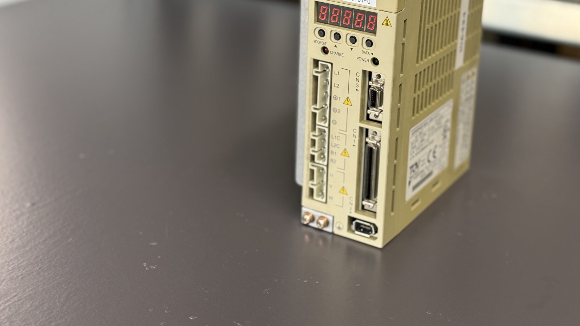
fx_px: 923
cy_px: 88
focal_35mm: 60
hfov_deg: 34.9
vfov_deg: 19.9
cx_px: 322
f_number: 1.78
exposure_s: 1/50
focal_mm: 6.76
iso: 160
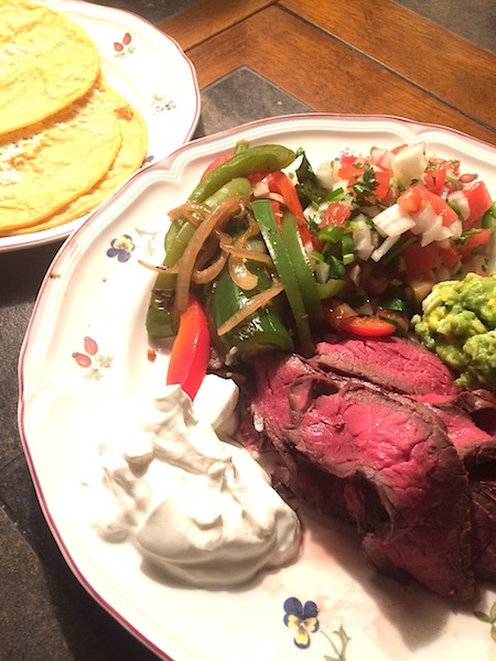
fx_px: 554
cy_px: 330
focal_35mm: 29
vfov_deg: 61.7
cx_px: 248
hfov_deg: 48.2
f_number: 2.2
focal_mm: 4.15
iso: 64
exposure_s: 1/30
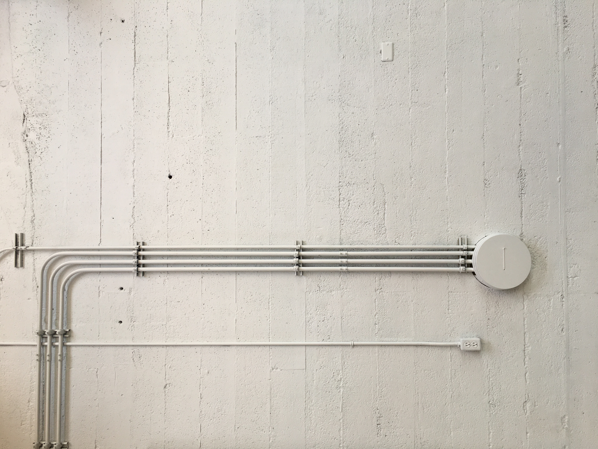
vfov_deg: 48.2
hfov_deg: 61.7
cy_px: 224
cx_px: 299
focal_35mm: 29
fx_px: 501
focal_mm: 4.15
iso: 32
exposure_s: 1/60
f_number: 2.2
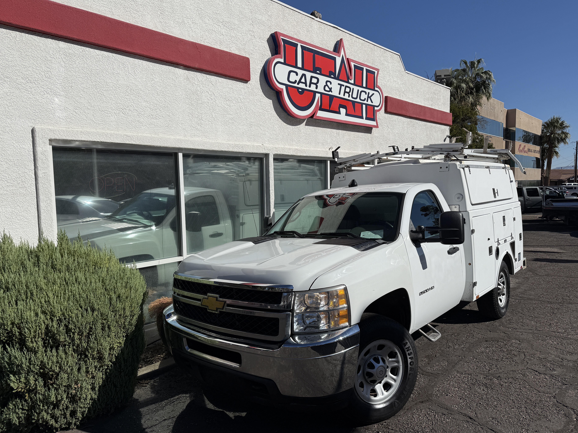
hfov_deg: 69.4
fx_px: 417
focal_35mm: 25
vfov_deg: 54.9
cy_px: 216
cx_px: 290
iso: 80
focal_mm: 6.76
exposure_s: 1/14286
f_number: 1.78
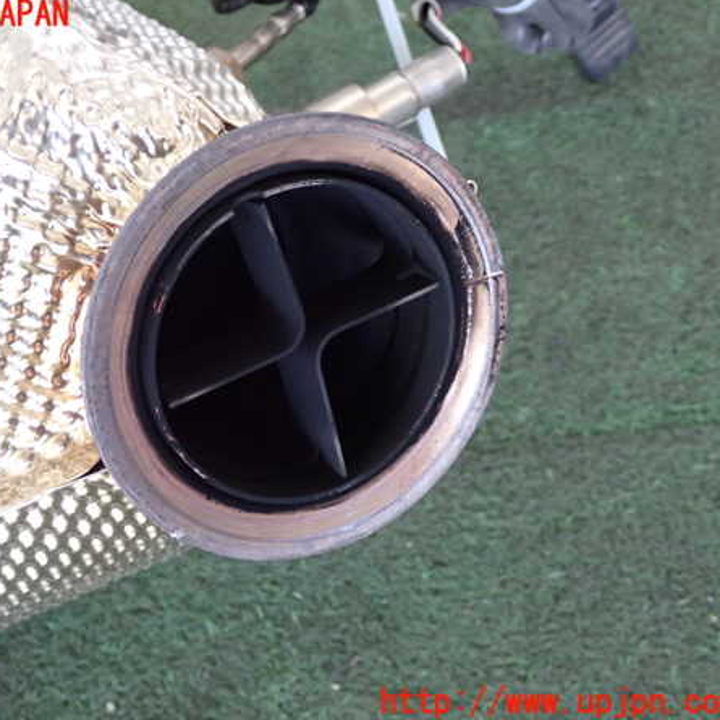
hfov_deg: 30.4
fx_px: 1318
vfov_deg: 30.6
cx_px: 260
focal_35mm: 56
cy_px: 359
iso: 640
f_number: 3.1
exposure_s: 1/50
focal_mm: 8.4
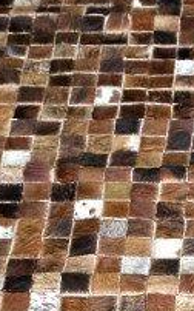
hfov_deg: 8.4
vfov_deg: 12.6
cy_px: 533
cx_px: 266
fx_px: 1305
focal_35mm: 154
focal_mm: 16
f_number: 4
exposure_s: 1/20
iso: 1250
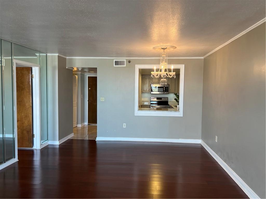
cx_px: 133
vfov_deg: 53.1
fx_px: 200
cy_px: 100
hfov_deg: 67.3
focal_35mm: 26
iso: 125
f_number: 1.5
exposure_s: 1/120
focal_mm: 5.7
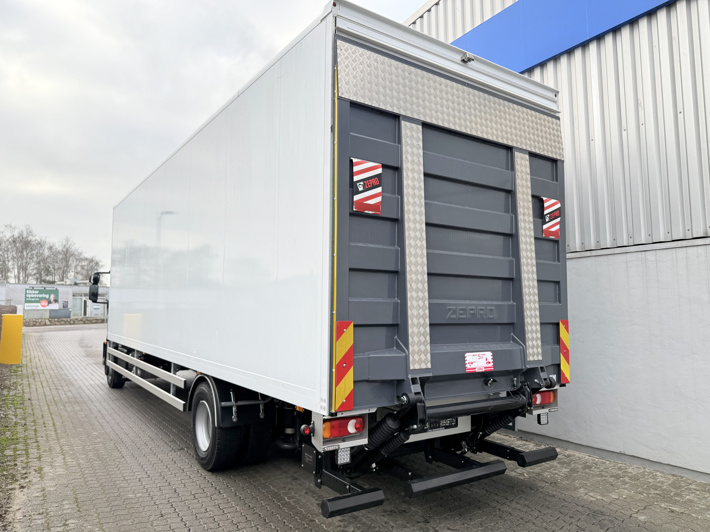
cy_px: 266
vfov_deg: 56.8
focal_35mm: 24
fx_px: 492
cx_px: 355
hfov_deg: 71.6
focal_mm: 6.76
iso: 100
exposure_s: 1/580
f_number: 1.78
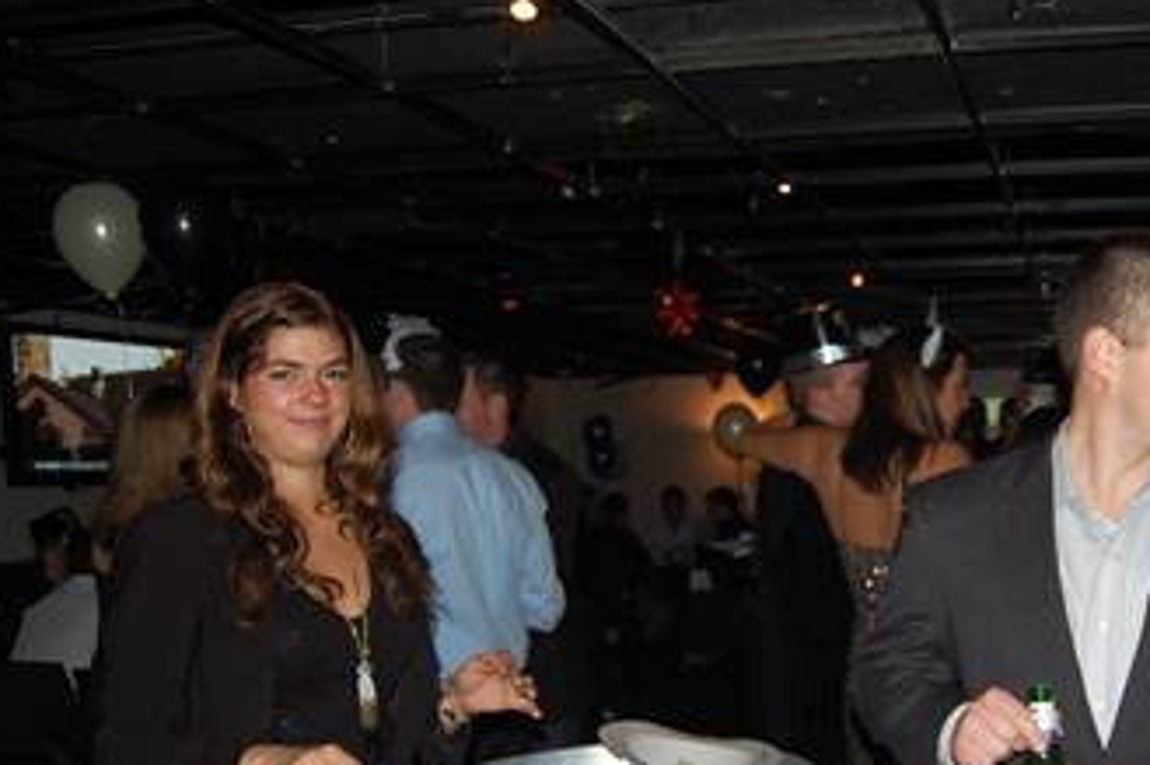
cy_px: 559
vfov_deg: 32.1
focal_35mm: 41
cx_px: 825
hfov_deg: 46.2
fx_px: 1309
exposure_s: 1/60
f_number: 3.5
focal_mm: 18
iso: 400
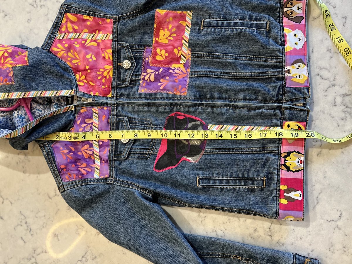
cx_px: 176
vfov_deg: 53.1
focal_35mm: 26
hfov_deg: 67.3
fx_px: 264
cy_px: 132
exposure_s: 1/60
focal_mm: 5.7
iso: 80
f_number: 1.5
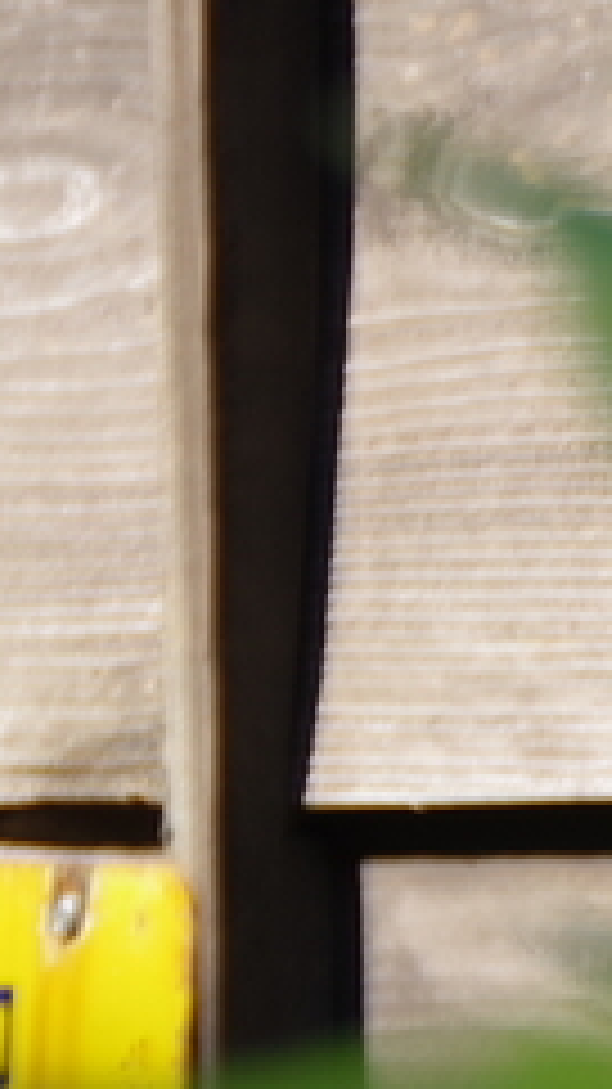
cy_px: 1143
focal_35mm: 607
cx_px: 2372
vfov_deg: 3.6
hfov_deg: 2.0
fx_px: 17524
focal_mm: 78
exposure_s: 1/160
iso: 100
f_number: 5.6
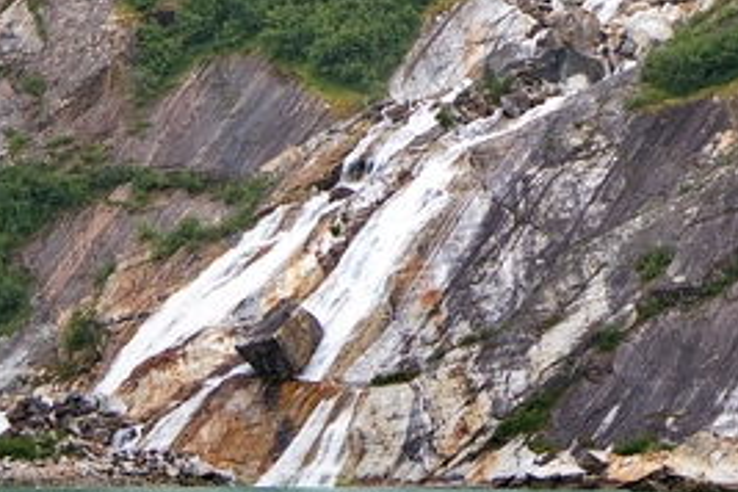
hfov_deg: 7.8
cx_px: 766
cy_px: -511
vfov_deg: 5.1
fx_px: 5412
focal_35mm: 264
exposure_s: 1/125
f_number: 4.5
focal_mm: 55
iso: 100
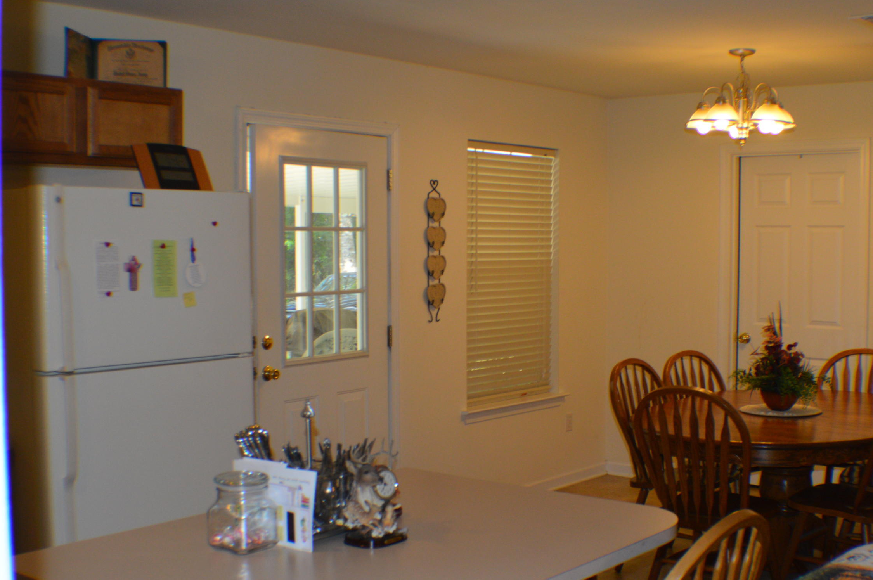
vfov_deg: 24.1
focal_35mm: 56
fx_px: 1357
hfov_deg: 35.5
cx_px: 546
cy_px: 307
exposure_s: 1/60
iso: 560
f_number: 4.5
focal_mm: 28
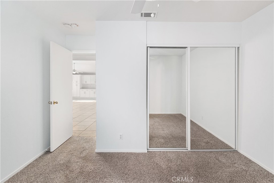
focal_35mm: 17
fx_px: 129
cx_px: 137
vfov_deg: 70.5
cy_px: 92
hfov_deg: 93.3
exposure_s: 1/2
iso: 400
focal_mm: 17
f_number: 5.6
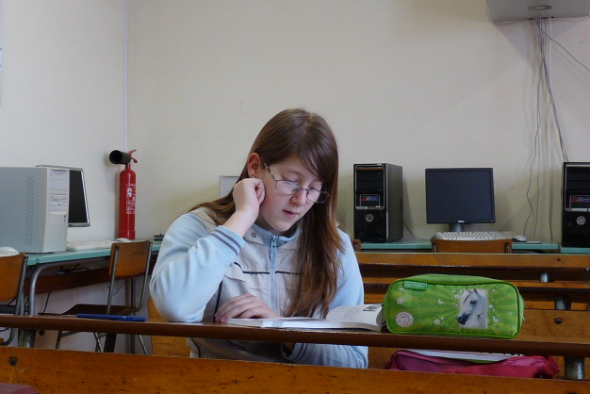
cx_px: 296
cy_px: 192
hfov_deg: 38.9
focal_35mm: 51
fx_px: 836
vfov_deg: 26.5
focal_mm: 4.8
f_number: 2.8
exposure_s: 1/30
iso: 125
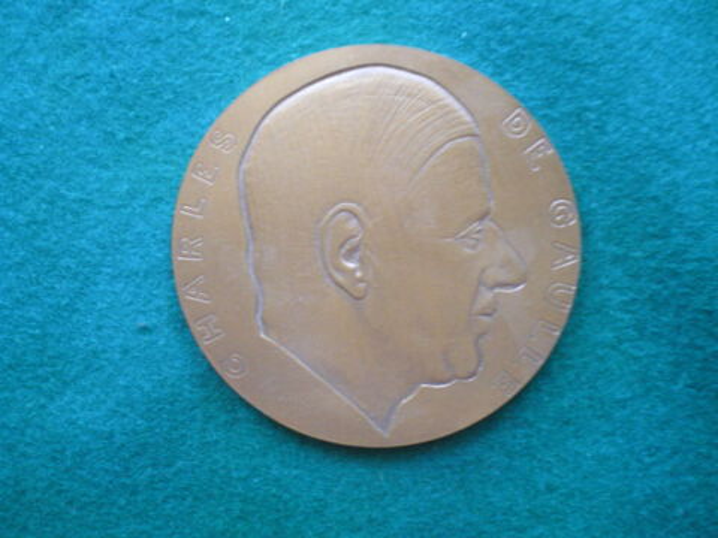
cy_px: 269
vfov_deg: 37.7
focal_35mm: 38
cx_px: 359
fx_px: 788
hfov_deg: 49.0
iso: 400
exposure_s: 1/6
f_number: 3.1
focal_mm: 6.3
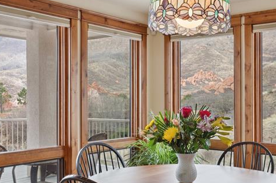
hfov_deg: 41.7
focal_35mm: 47
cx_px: 168
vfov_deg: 28.6
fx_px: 360
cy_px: 96
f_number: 10
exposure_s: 1/5
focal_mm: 35
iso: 200
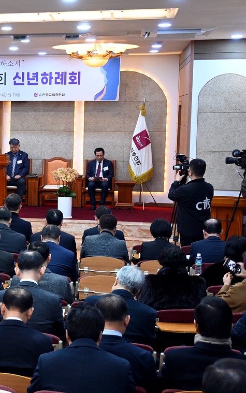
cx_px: -50
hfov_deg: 18.4
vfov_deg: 30.6
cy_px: 208
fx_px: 718
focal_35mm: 67
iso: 640
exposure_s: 1/40
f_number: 4.5
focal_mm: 26
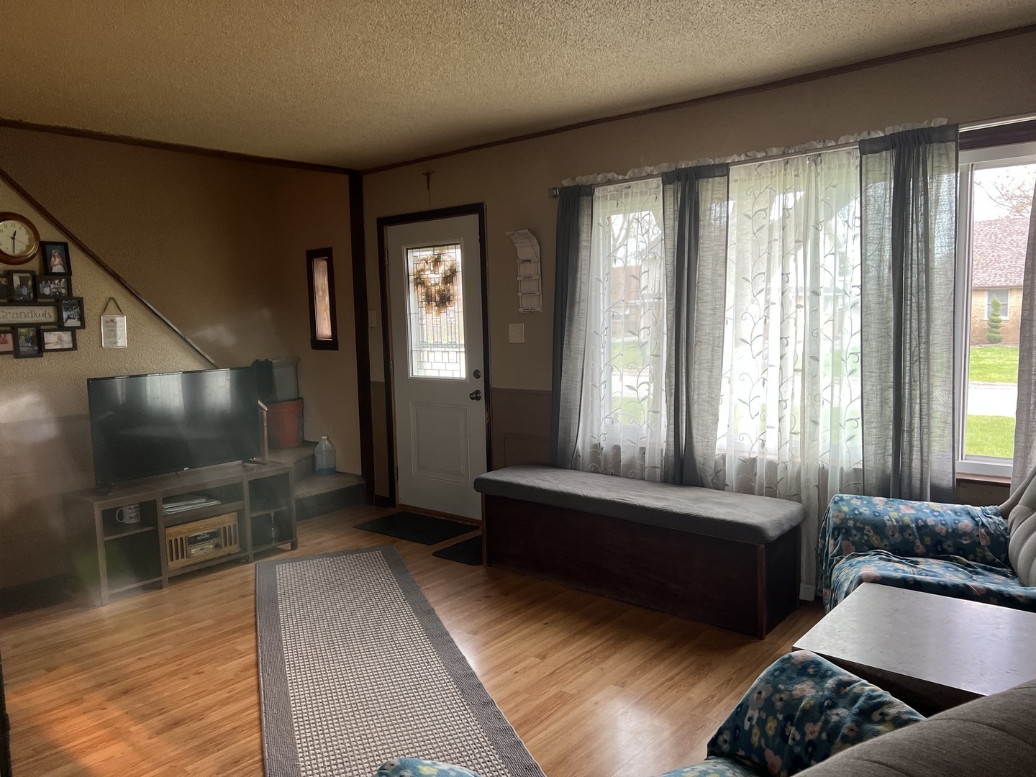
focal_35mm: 26
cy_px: 388
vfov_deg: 53.1
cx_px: 518
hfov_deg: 67.3
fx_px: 778
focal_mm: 5.7
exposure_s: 1/120
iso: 125
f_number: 1.5
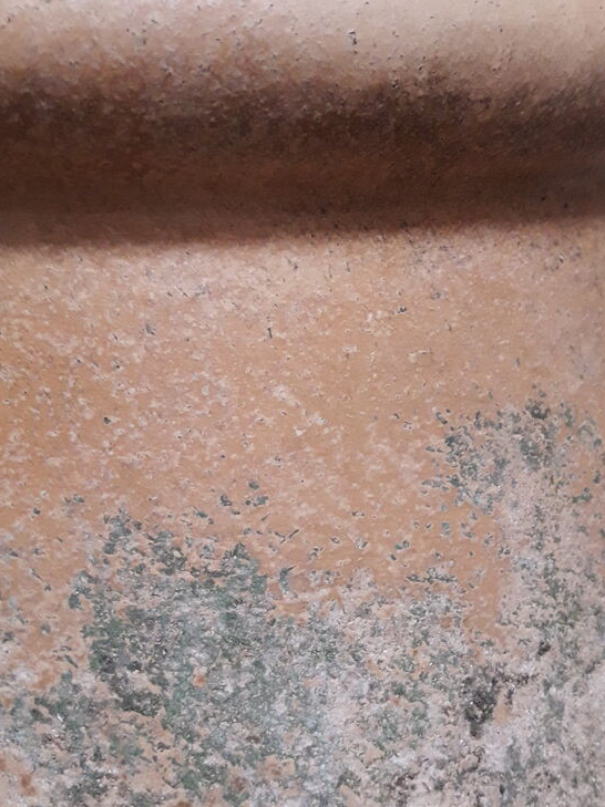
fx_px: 956
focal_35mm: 41
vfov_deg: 45.8
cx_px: 360
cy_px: 379
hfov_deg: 35.0
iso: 200
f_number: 1.9
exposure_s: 1/25
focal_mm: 3.7
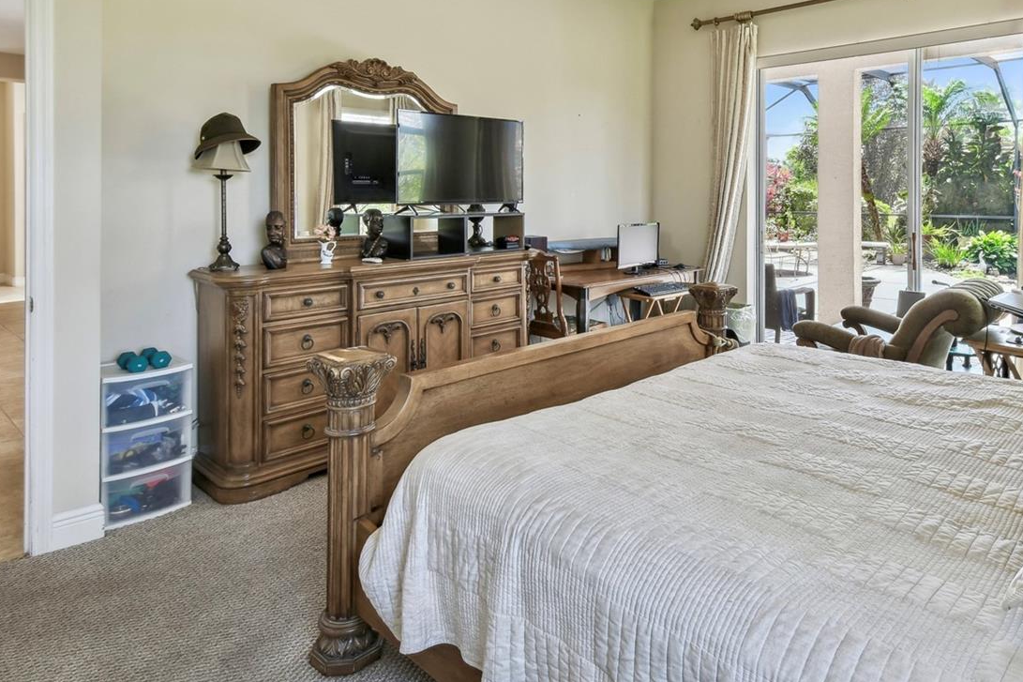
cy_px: 194
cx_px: 609
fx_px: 625
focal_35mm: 22
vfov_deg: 55.2
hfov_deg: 77.8
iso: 100
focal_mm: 10
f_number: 7.1
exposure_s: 1/15
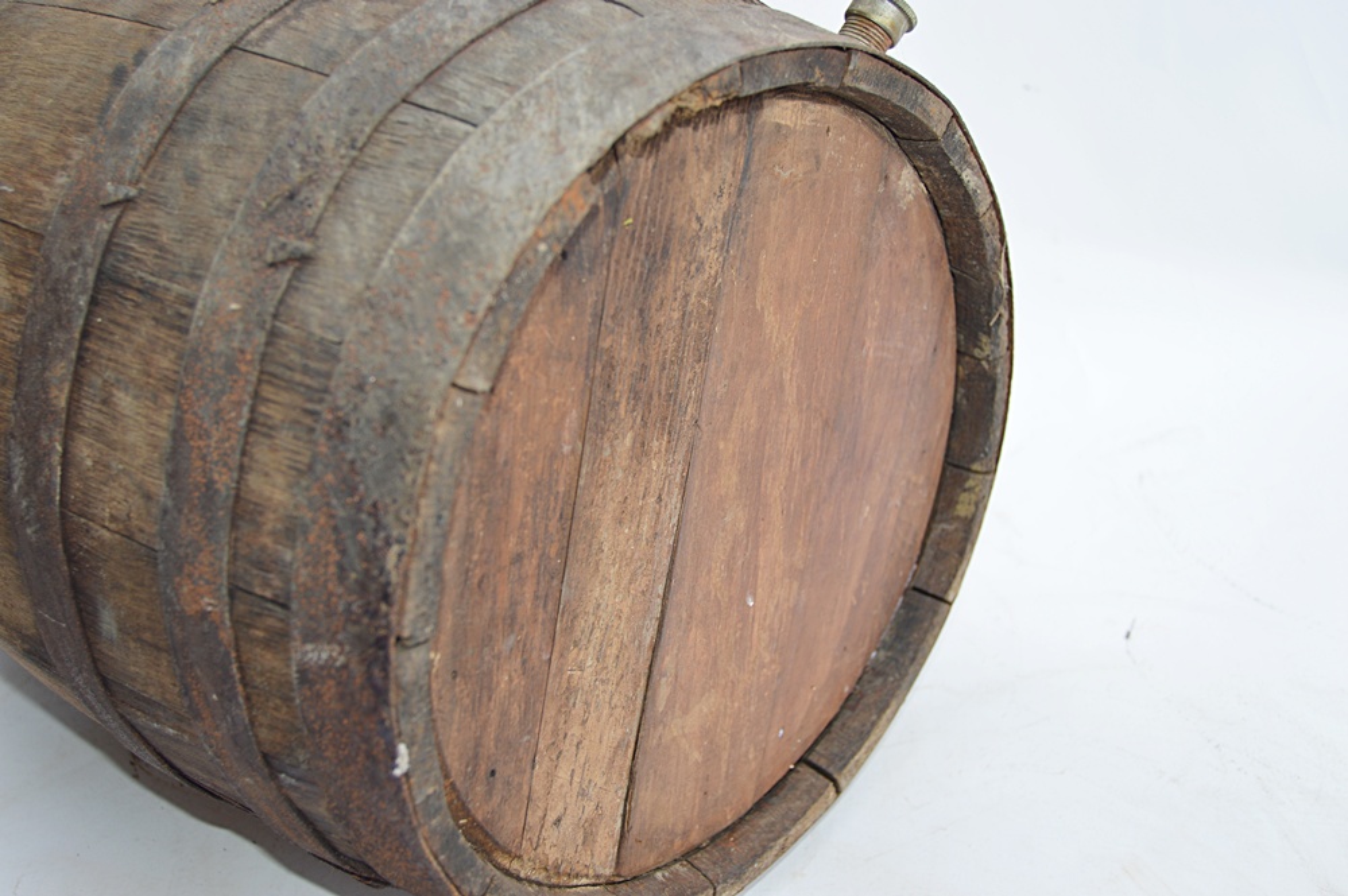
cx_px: 674
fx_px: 1459
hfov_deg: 49.6
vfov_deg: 34.2
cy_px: 448
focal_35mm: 39
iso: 100
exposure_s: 1/125
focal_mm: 26
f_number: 4
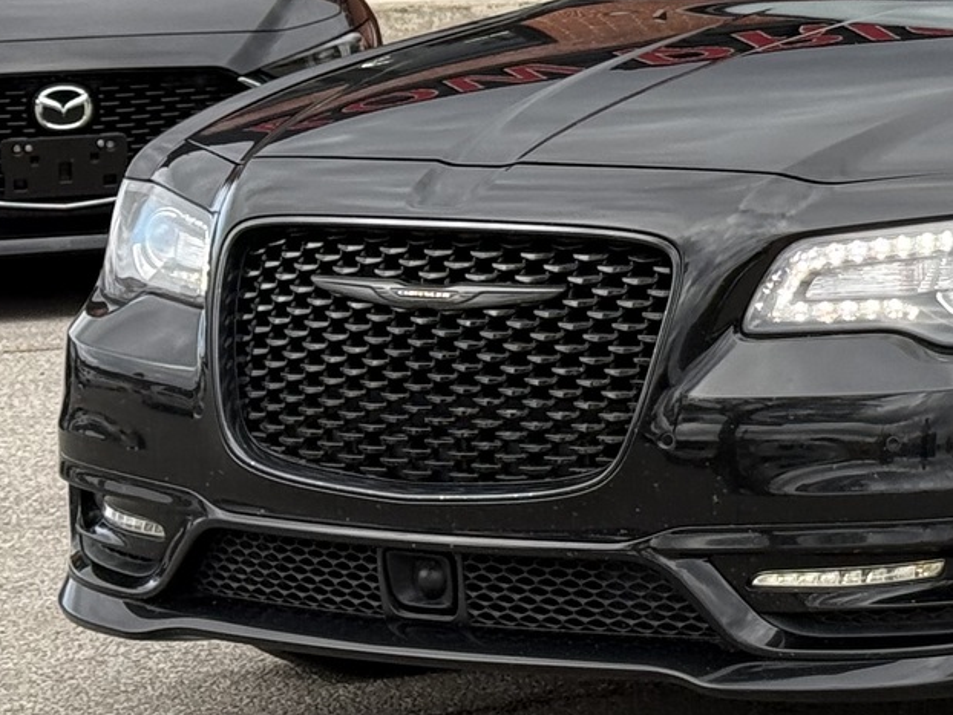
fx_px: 4352
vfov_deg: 9.3
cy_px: -58
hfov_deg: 12.3
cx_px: 1080
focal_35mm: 158
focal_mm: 6.76
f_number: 1.78
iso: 64
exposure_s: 1/596
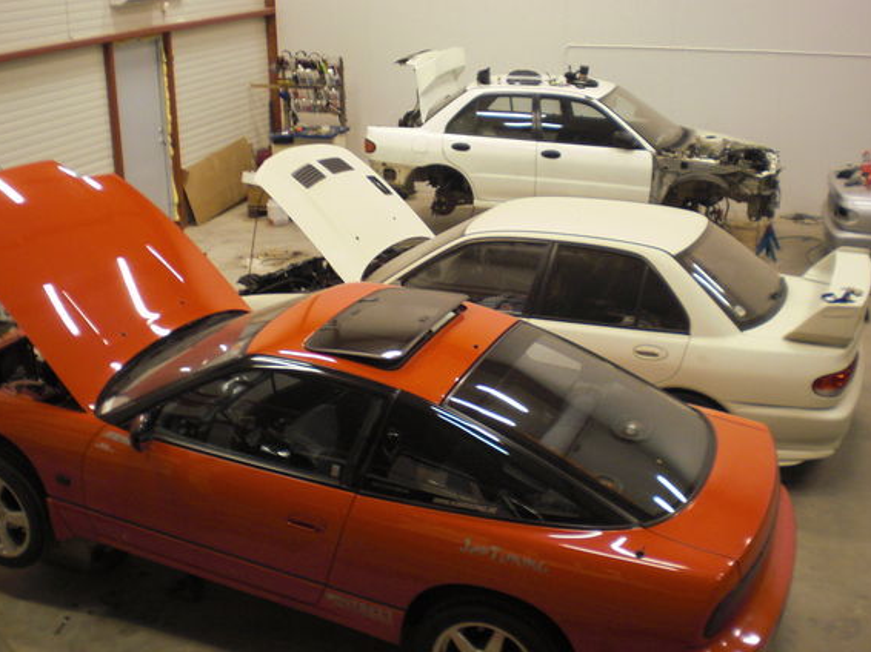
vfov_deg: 33.6
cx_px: 411
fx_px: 1081
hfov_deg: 43.8
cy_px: 332
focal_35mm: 43
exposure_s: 1/25
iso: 200
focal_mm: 6.3
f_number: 3.1
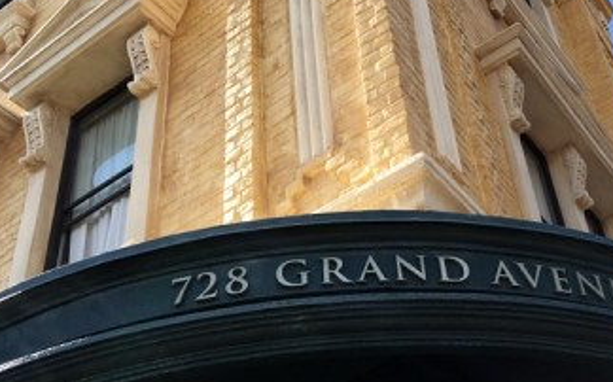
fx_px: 952
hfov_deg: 35.4
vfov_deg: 22.6
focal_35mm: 57
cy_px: 267
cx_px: 397
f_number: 2.2
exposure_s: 1/732
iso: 25
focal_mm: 4.15
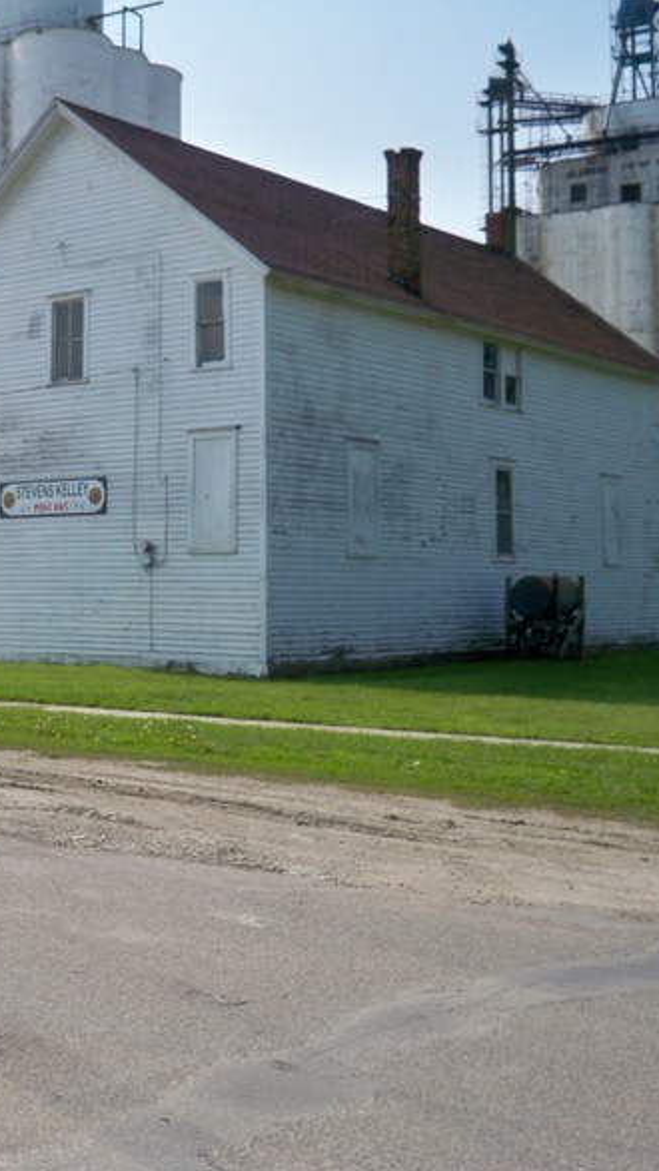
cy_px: 579
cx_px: 100
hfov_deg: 22.6
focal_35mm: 52
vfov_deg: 39.9
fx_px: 1616
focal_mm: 6.3
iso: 100
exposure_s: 1/640
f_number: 4.7
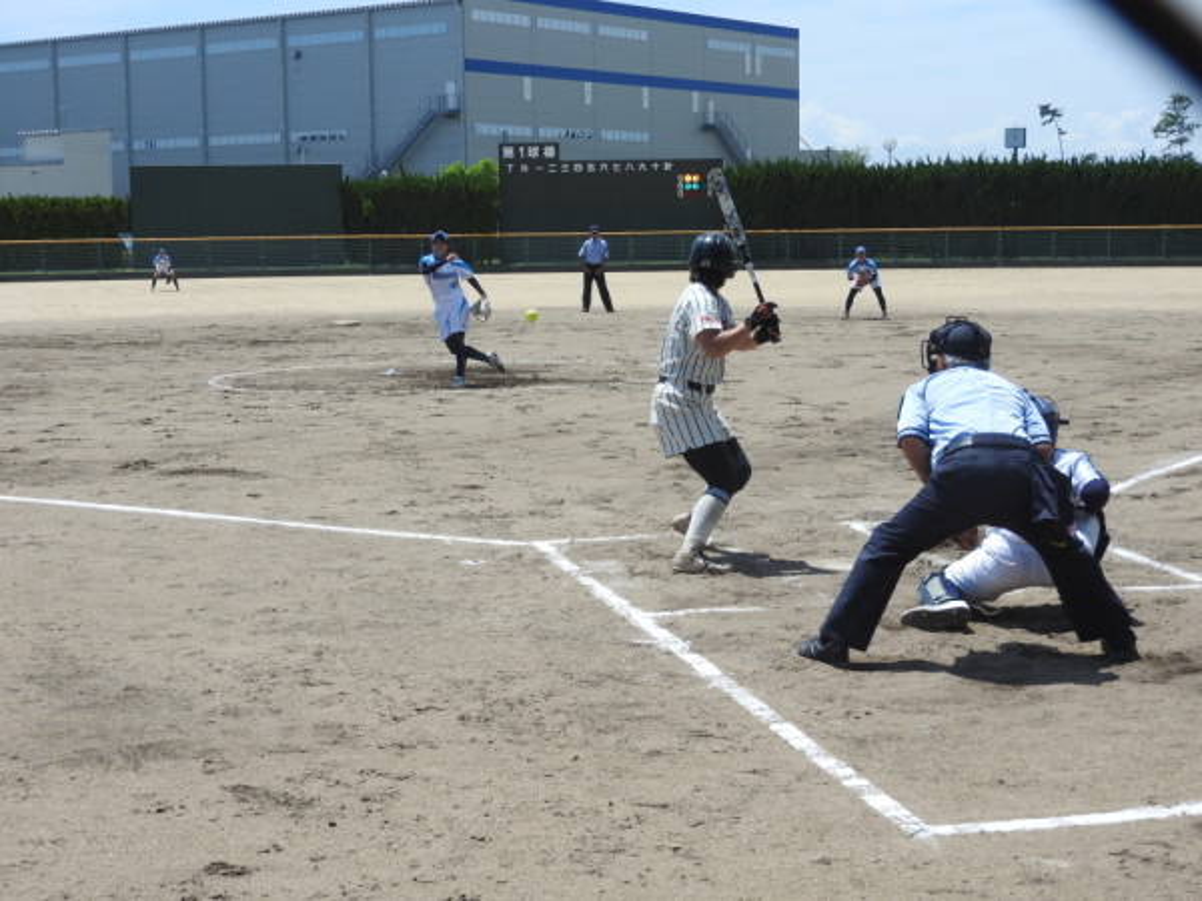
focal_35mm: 60
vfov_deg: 24.4
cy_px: 450
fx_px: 2083
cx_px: 601
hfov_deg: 32.2
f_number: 4.2
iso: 100
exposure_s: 1/1000
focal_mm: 10.7
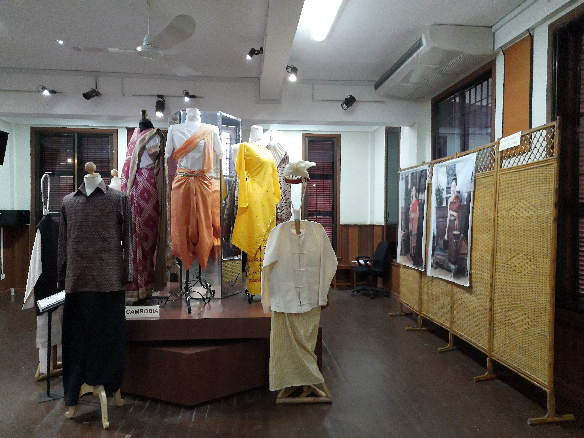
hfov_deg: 69.4
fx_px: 422
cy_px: 219
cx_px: 292
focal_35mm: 25
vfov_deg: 54.9
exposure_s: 1/33
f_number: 2
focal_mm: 4.6
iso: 400
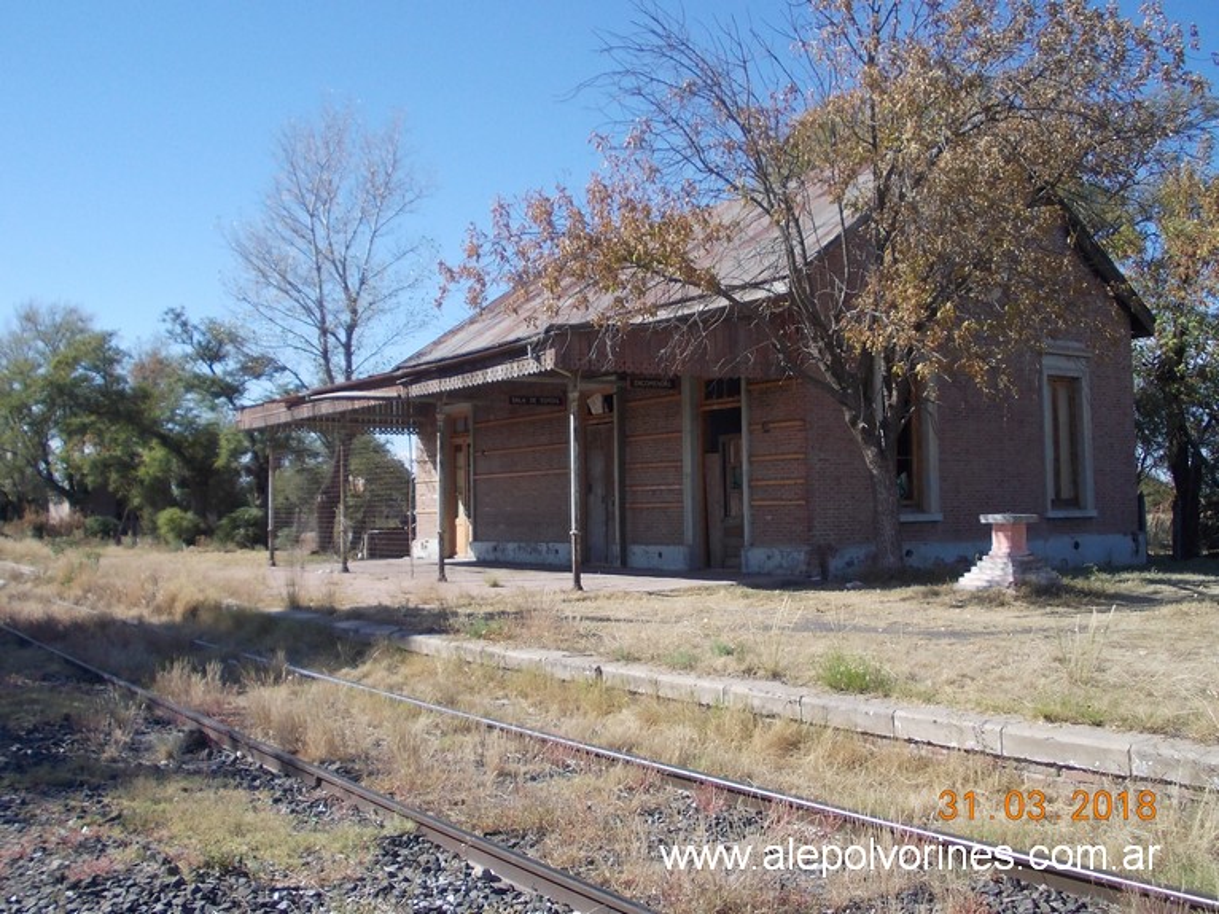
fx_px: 1338
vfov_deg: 37.7
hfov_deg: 49.0
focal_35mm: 38
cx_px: 610
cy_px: 457
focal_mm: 5.3
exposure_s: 1/200
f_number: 6.2
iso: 80
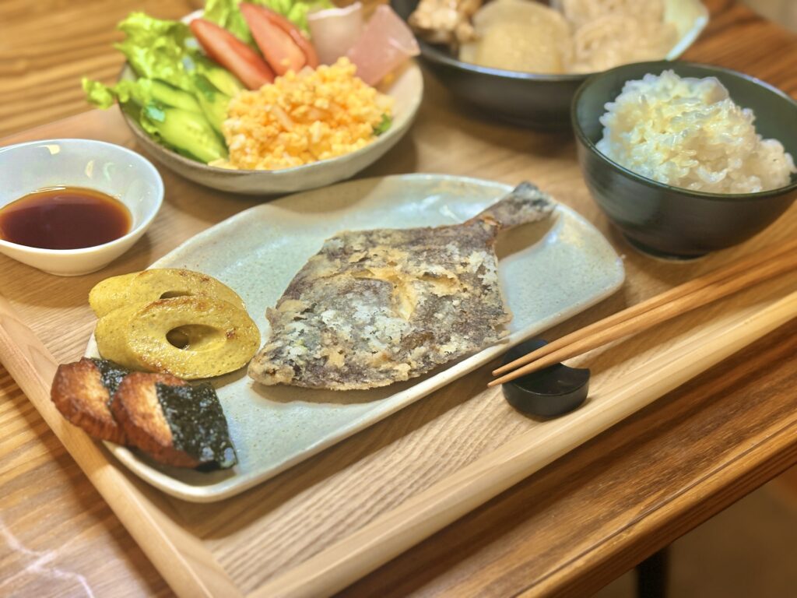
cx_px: 398
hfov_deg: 36.8
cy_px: 299
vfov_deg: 28.0
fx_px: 1197
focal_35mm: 52
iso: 100
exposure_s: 1/45
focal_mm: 5.96
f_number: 1.6
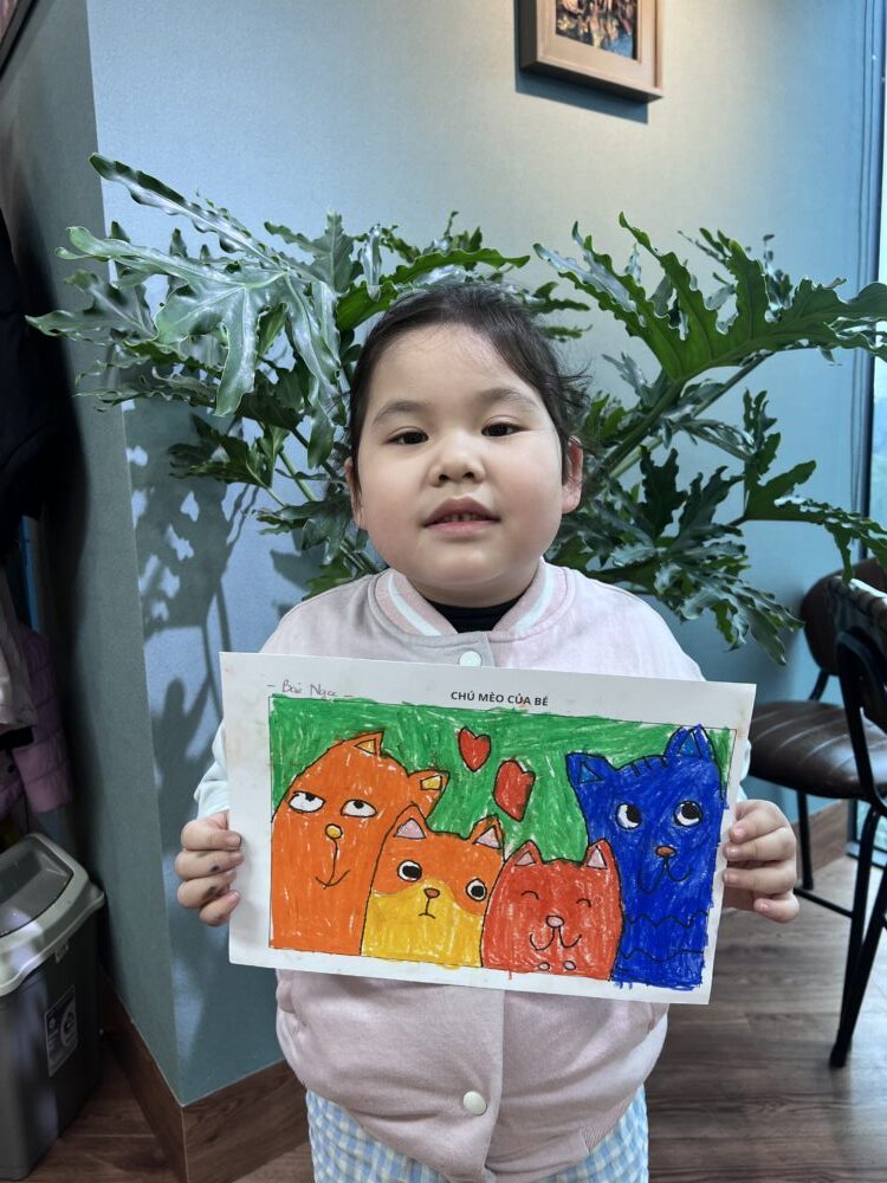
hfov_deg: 53.1
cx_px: 444
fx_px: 888
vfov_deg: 67.3
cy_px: 592
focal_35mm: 26
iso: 64
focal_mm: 5.7
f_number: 1.5
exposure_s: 1/100
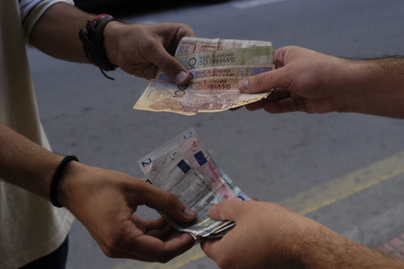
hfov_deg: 37.9
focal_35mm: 52
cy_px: 134
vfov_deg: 25.7
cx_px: 202
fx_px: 589
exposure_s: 1/80
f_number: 5.6
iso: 400
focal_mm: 35
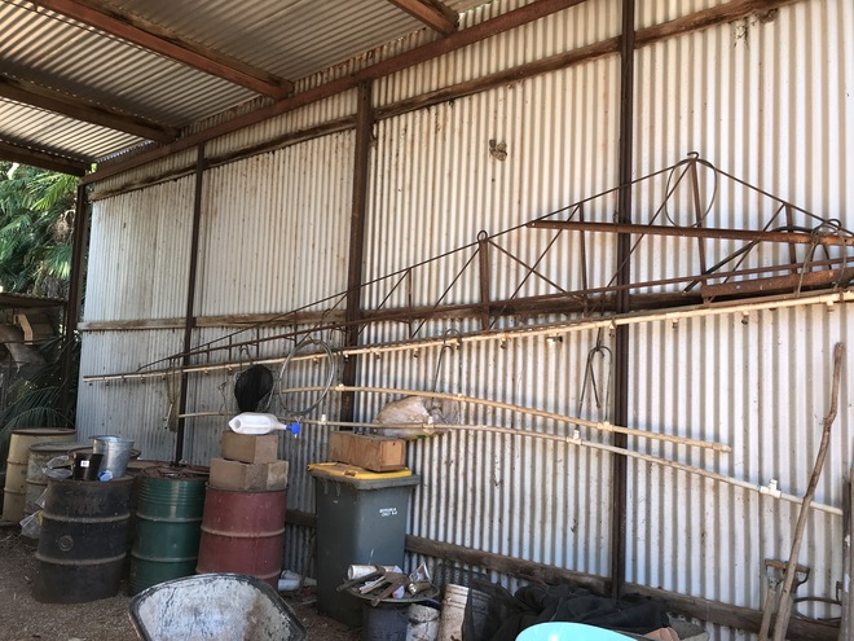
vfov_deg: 49.7
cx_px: 427
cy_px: 320
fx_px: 691
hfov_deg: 63.4
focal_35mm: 28
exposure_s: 1/126
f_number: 1.8
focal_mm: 3.99
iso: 20
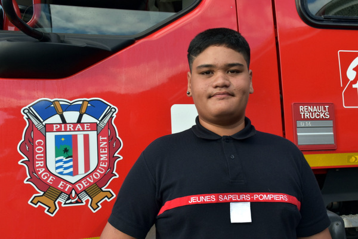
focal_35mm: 45
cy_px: 120
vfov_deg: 29.9
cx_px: 179
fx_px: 447
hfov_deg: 43.6
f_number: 8
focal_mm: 30
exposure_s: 1/250
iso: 360
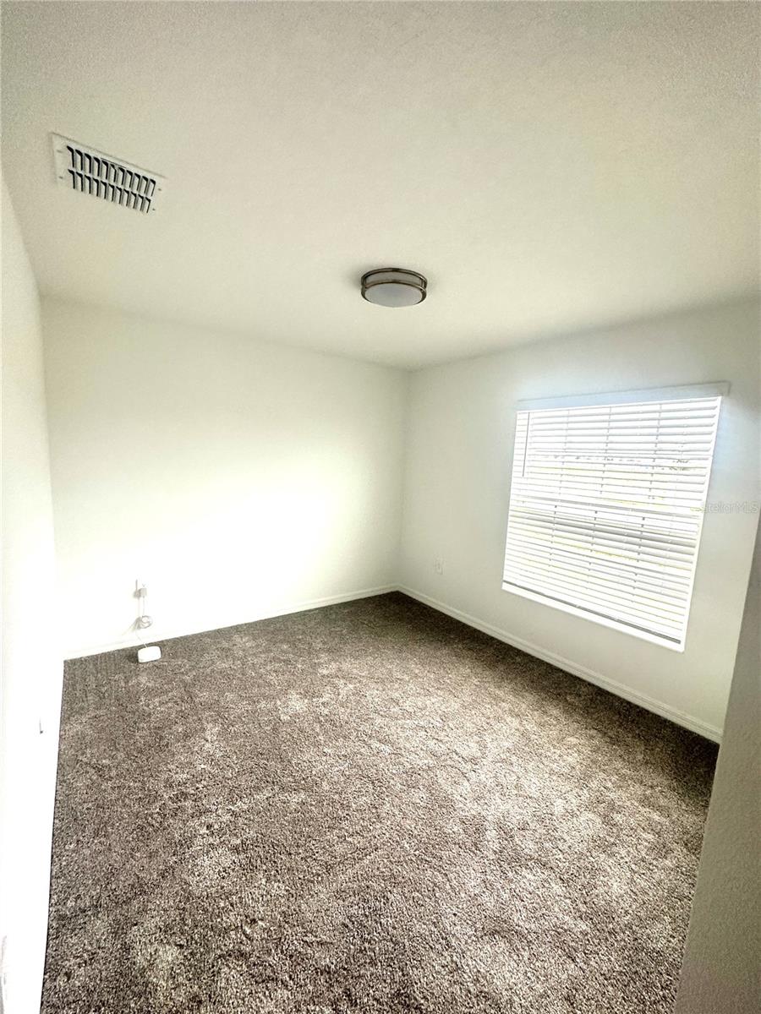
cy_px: 507
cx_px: 380
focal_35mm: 14
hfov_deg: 85.7
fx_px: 410
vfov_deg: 102.1
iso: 200
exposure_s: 1/120
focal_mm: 2.22
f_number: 2.2
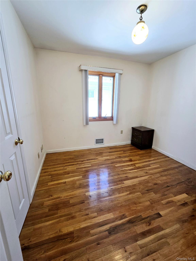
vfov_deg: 106.2
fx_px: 98
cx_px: 98
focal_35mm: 13
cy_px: 130
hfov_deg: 89.9
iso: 100
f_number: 2.2
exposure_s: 1/60.2
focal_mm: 2.2
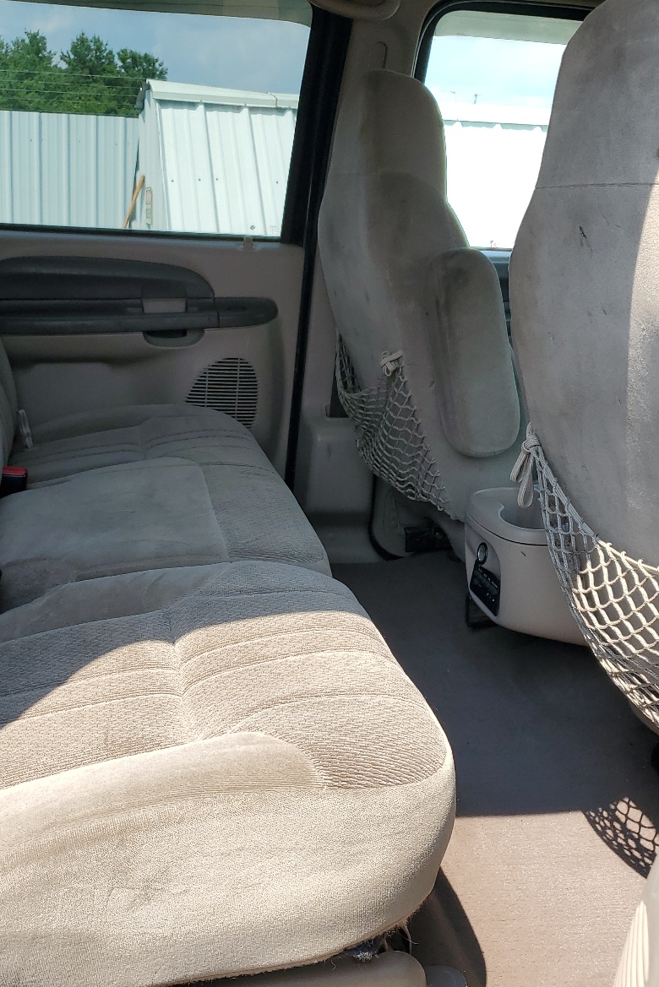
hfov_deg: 35.8
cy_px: 482
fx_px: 1015
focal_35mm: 37
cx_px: 248
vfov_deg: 51.9
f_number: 1.5
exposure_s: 1/909
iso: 50
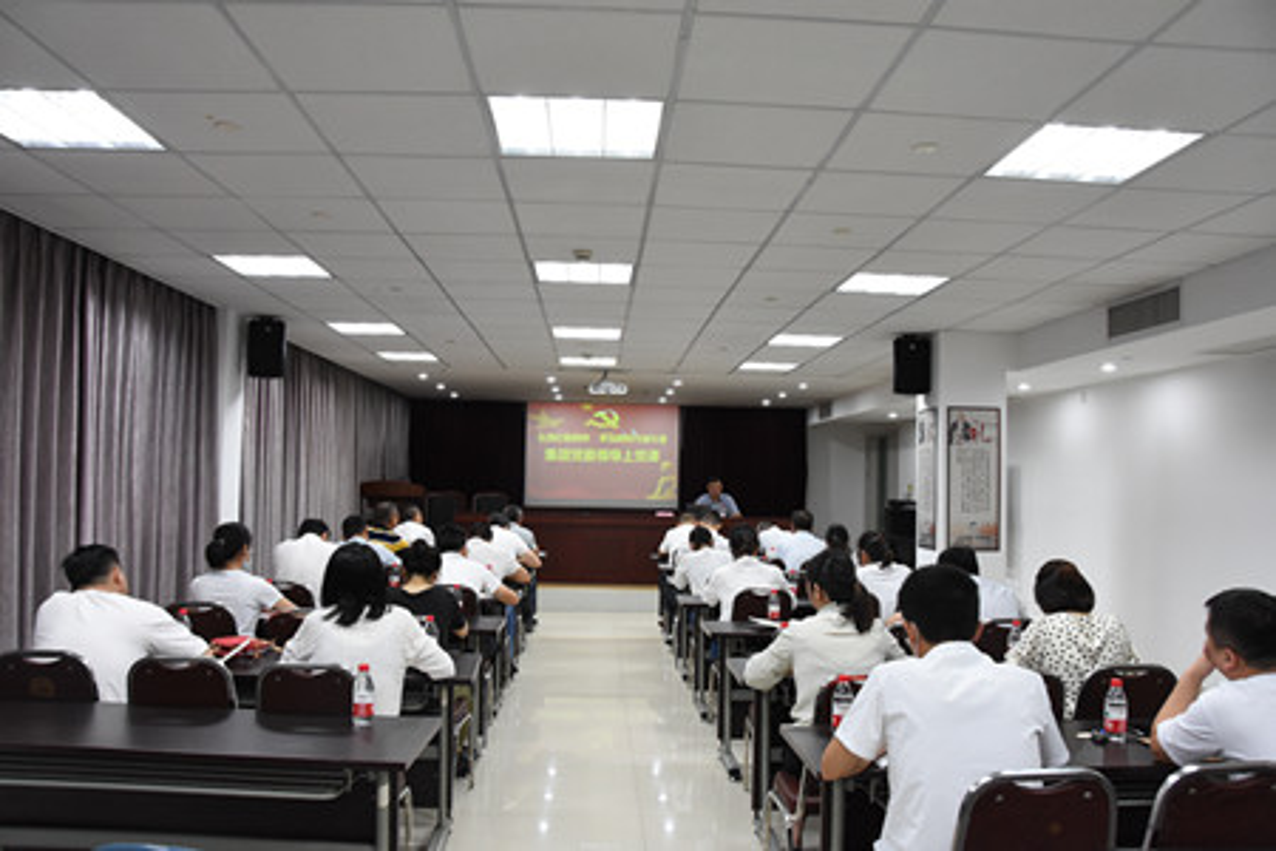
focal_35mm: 27
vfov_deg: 47.9
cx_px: 638
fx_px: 957
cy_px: 426
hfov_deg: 67.4
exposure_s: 1/50
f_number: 5.6
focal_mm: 18
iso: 1600
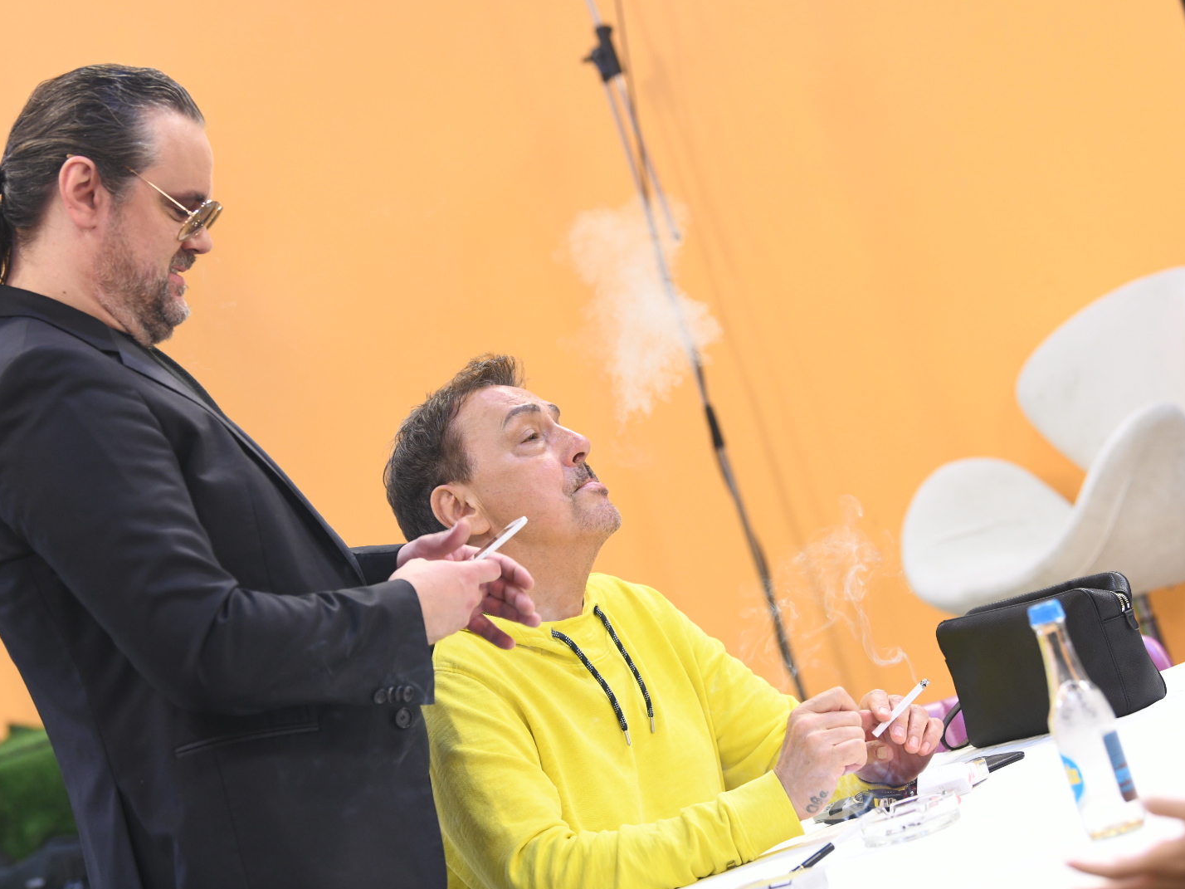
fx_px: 4108
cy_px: 447
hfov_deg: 16.4
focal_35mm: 120
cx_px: 564
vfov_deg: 12.3
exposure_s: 1/160
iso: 1250
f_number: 4.5
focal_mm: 110
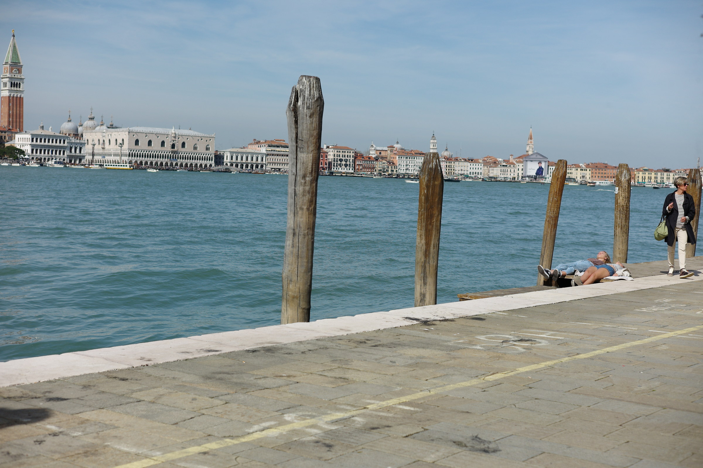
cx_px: 352
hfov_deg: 39.6
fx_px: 976
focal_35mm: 50
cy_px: 234
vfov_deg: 27.0
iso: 160
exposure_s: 1/3000
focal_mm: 50
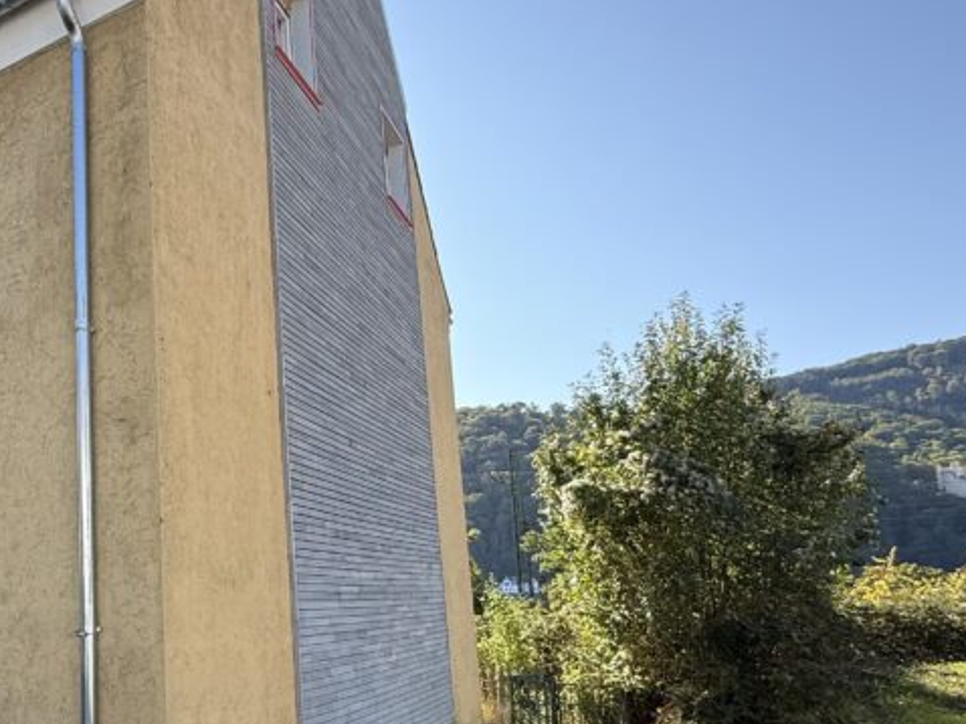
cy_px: 479
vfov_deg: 46.1
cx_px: 57
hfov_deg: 51.3
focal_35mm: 30
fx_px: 837
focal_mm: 2.22
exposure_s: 1/679
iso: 64
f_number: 2.2
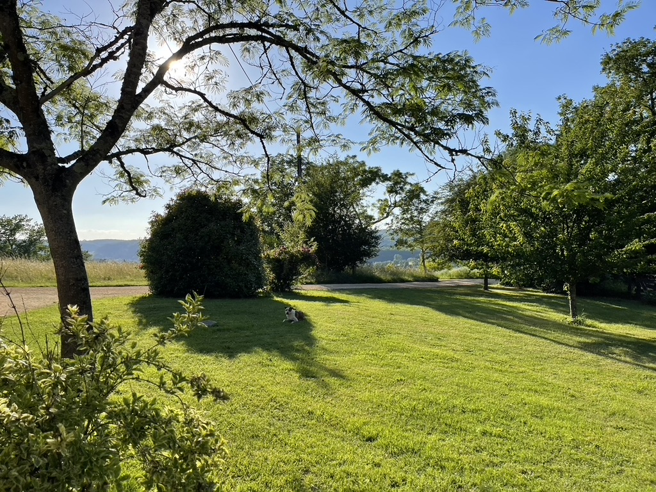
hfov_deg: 69.4
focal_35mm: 25
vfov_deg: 54.9
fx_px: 474
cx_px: 328
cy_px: 246
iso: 32
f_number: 1.6
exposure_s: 1/4049
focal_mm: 5.1
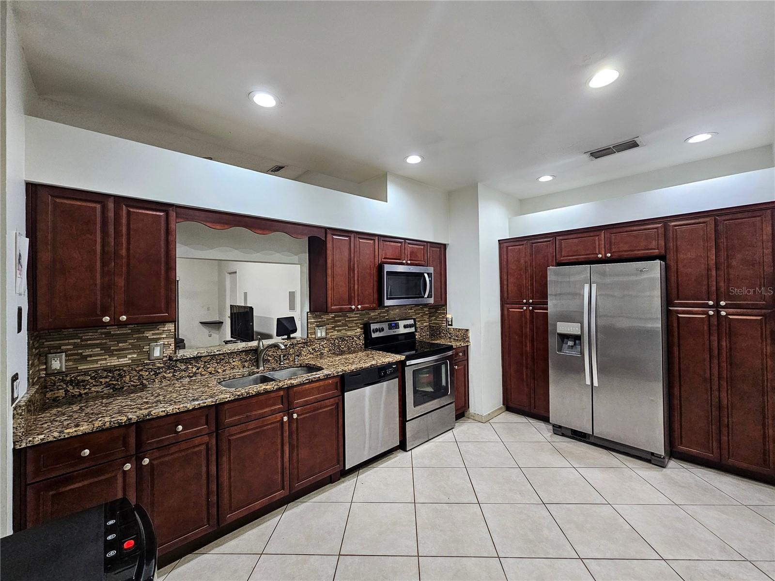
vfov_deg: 89.9
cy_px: 290
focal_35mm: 13
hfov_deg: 106.2
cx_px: 388
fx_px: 291
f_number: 2.2
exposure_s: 1/60
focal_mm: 2.2
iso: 250
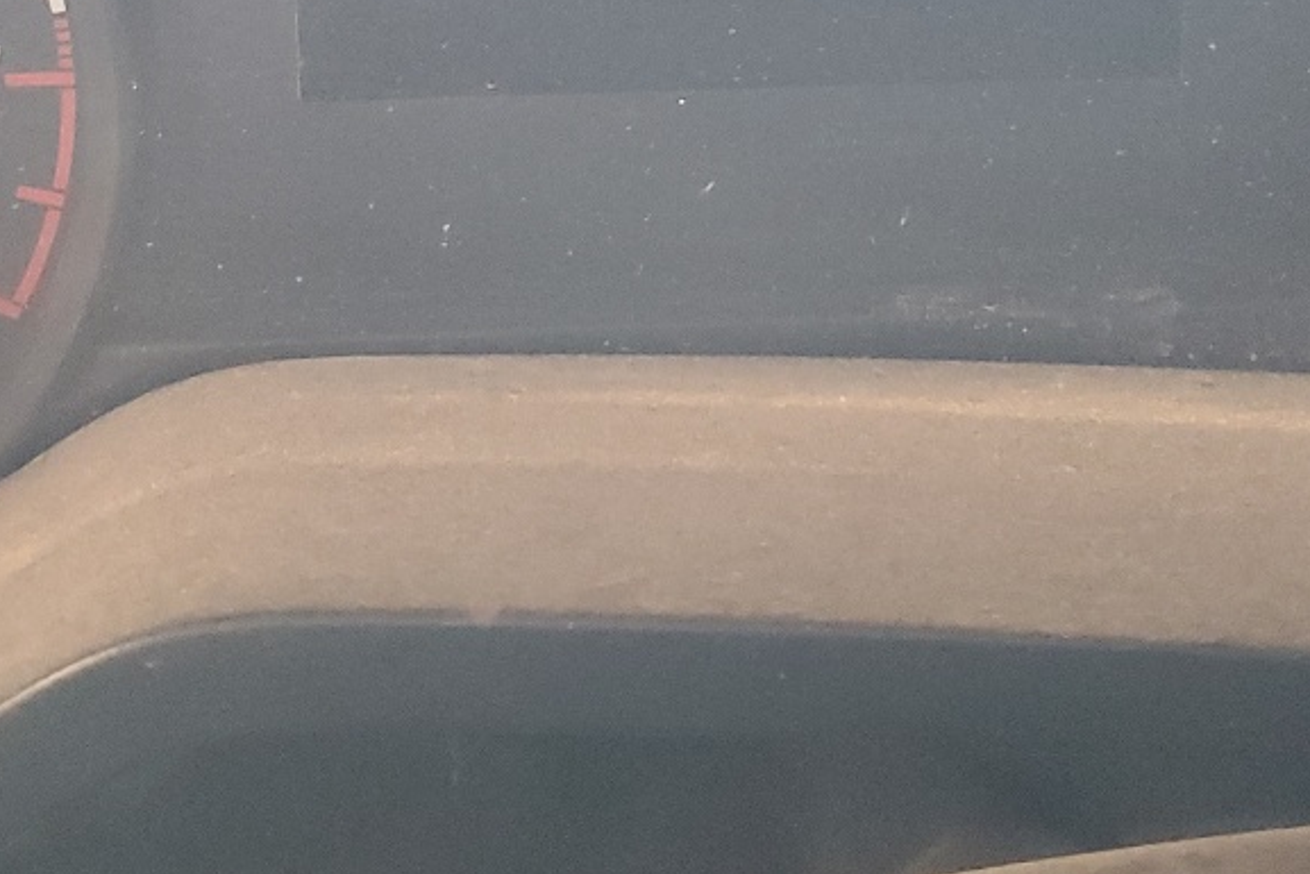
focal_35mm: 75
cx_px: 749
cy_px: -16
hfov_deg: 27.0
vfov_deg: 17.7
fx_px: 2730
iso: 322
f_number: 1.5
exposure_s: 1/30
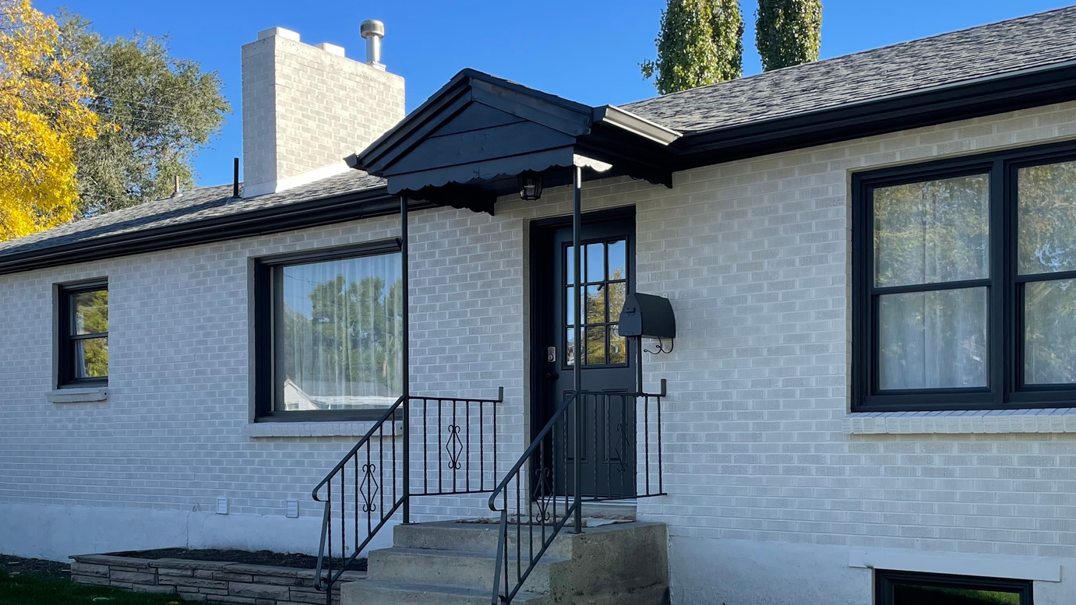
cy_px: 413
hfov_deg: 48.3
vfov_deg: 28.1
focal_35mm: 42
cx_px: 560
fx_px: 1198
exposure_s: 1/972
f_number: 1.6
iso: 32
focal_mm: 4.2
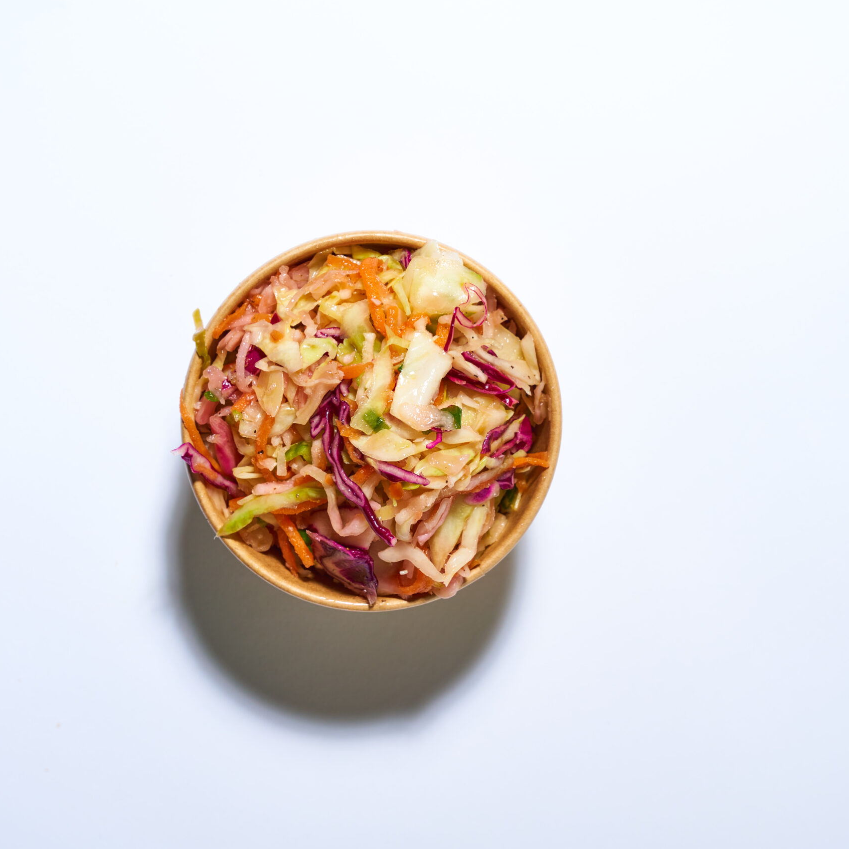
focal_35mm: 73
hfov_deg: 23.7
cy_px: 421
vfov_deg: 23.7
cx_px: 388
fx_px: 2023
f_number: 10
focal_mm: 56.7
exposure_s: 1/125
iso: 125
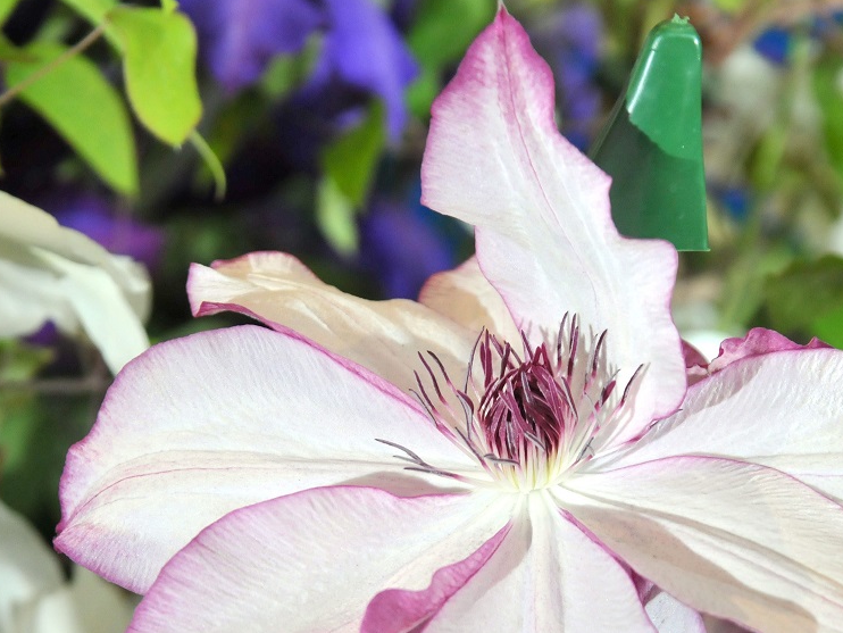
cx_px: 535
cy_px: 421
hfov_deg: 13.1
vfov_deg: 9.9
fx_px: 3654
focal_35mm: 150
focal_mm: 60
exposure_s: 1/160
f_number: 5
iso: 800
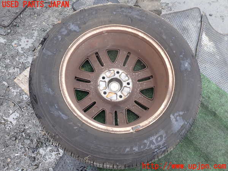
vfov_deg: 46.8
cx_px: 114
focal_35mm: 30
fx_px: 198
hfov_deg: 60.0
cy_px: 86
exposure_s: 1/125
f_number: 3.2
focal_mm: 5.4
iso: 100
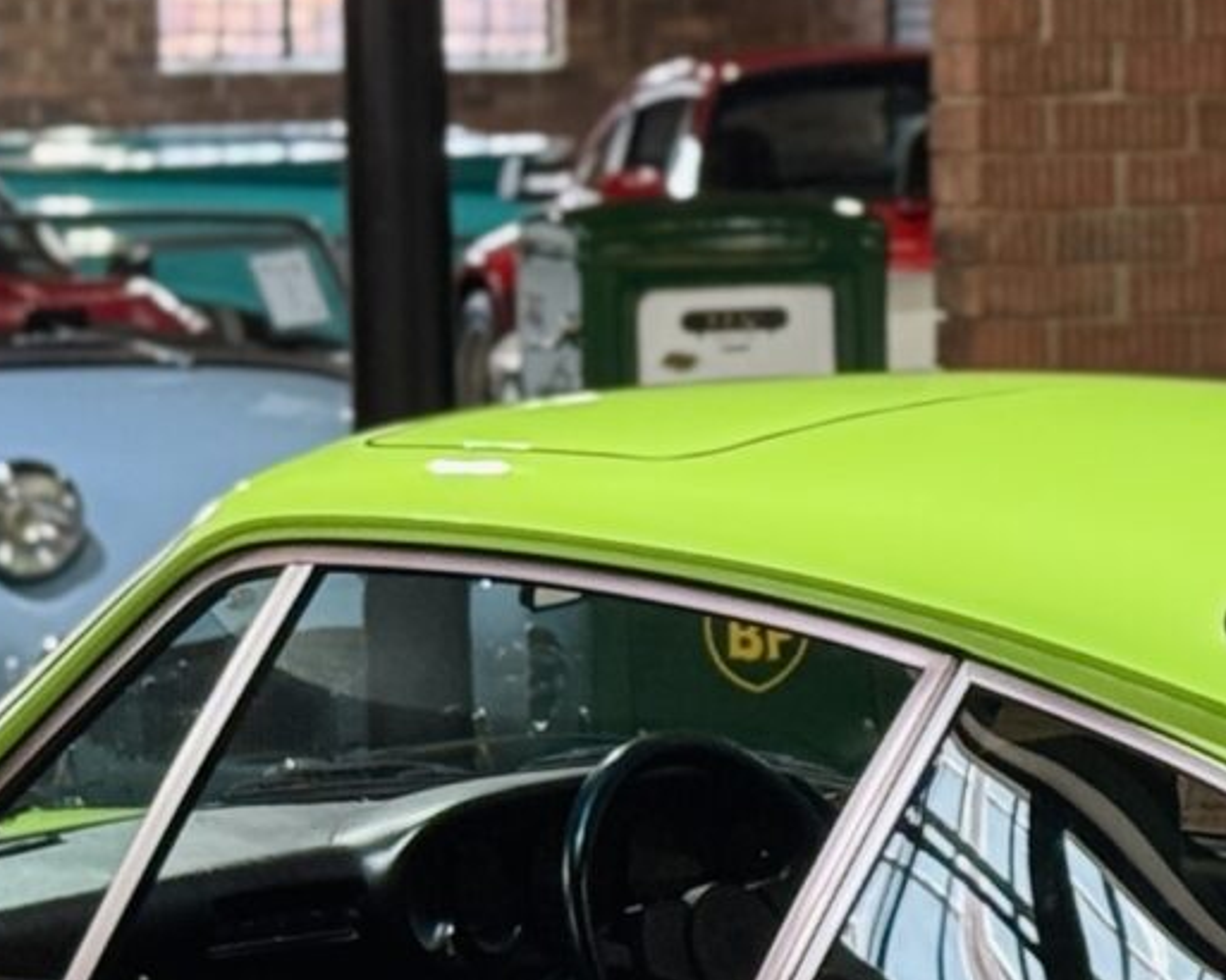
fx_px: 8487
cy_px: 770
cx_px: 999
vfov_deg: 6.6
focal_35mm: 234
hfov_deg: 8.2
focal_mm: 6.76
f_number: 1.78
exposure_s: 1/50
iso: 160
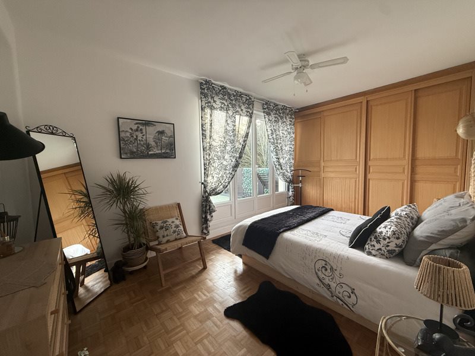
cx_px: 238
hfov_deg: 102.1
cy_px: 178
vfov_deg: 85.7
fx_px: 192
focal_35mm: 14
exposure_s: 1/99
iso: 250
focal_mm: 2.22
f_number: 2.2
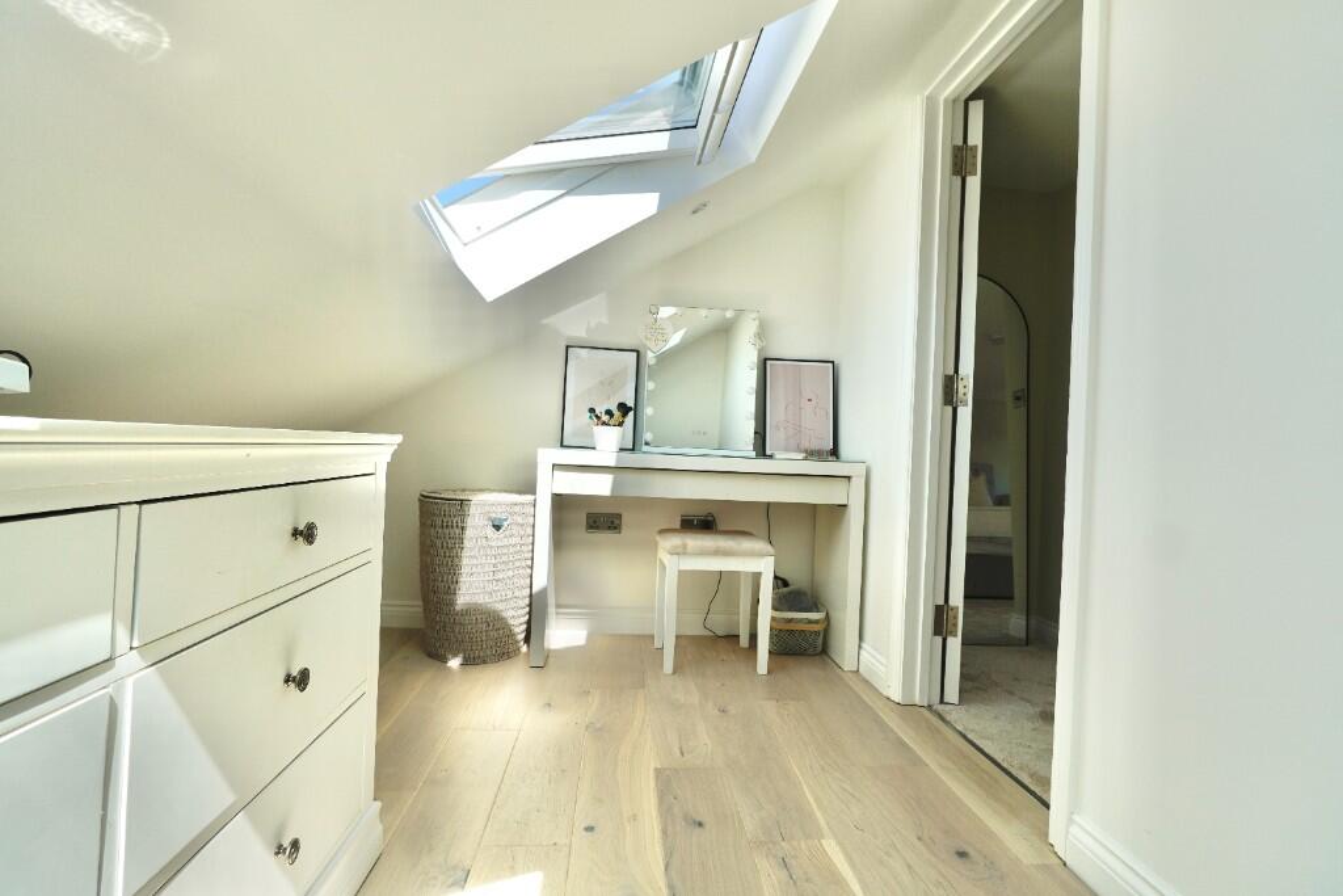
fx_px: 616
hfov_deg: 95.0
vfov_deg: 72.1
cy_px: 448
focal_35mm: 16
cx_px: 672
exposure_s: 1/250
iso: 100
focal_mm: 11
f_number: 5
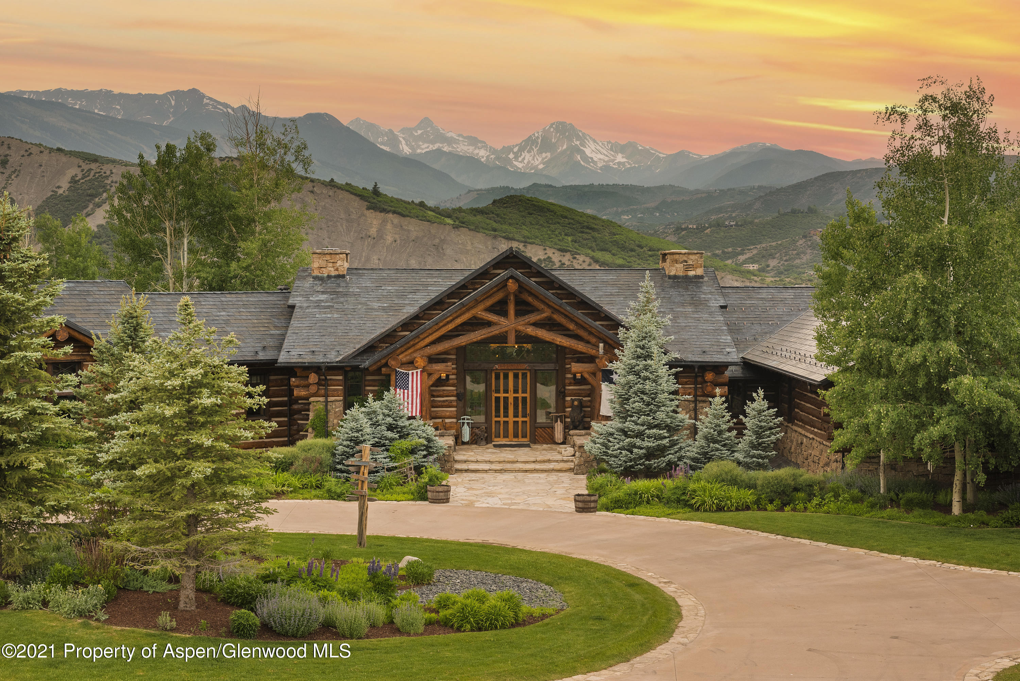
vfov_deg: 22.6
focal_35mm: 60
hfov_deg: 33.4
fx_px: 1700
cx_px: 510
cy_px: 340
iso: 400
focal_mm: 60
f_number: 11
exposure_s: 1/40
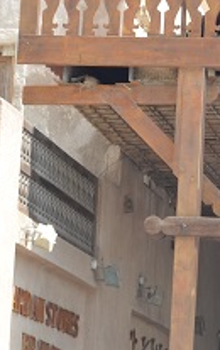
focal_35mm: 196
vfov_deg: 10.7
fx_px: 1874
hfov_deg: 6.4
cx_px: 496
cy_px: 249
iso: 110
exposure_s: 1/60
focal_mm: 26
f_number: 8
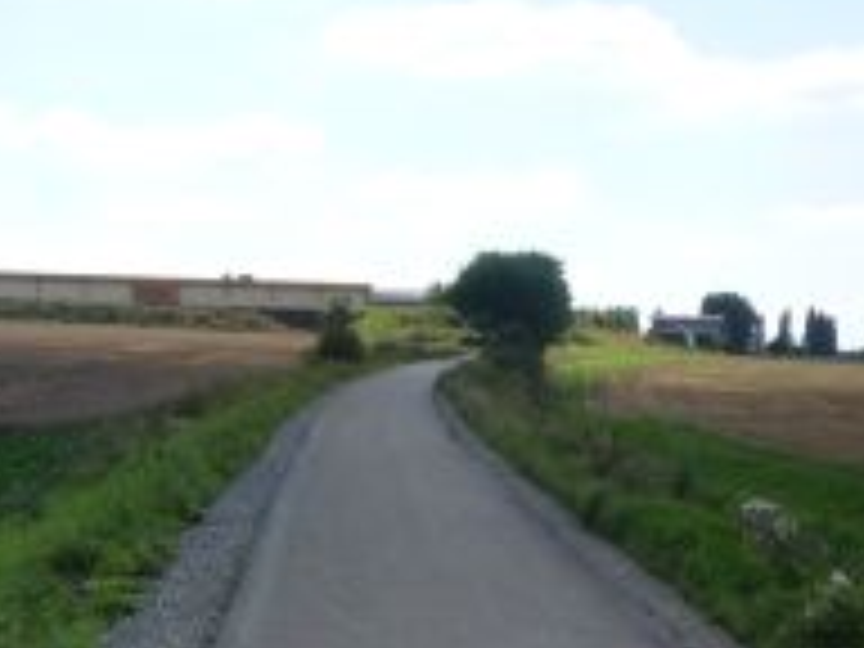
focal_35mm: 80
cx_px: 180
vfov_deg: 18.3
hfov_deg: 24.1
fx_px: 1997
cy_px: 526
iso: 100
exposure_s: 1/400
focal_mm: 5.2
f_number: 5
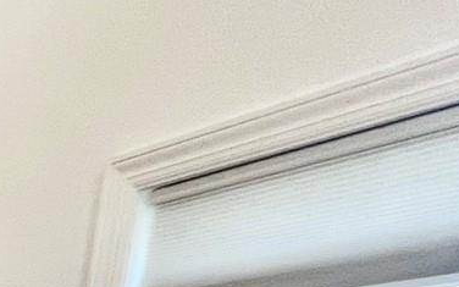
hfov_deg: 14.1
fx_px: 938
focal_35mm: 75
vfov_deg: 13.4
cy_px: 664
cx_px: -715
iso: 160
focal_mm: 1.57
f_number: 1.8
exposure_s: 1/120
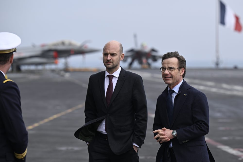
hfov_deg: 15.2
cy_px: 81
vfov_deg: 10.2
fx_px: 911
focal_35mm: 135
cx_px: 122
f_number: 4
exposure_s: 1/400
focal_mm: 135
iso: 110
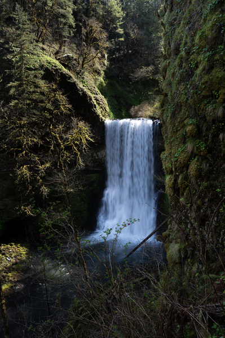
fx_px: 282
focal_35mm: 30
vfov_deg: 62.0
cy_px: 169
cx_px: 112
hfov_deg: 43.5
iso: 125
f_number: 8
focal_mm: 30
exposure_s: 1/15
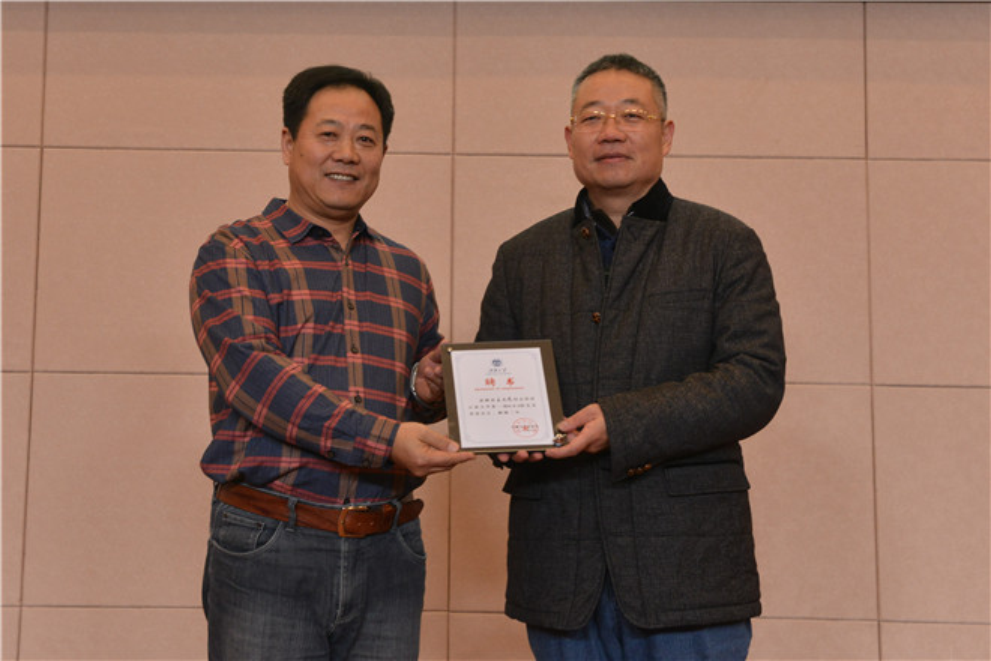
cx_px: 496
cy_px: 330
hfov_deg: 39.6
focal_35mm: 50
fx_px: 1376
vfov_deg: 27.0
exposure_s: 1/80
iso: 1250
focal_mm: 50
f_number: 6.3
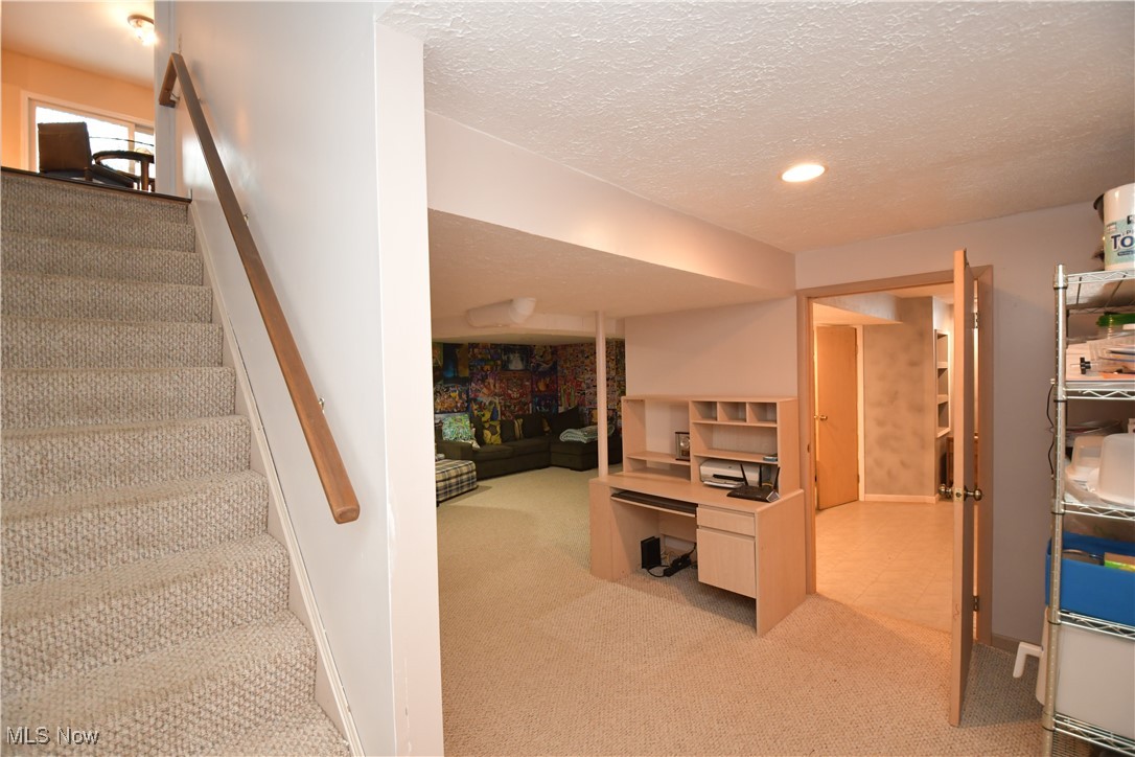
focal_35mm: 15
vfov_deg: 77.3
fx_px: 473
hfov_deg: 100.4
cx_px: 568
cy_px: 378
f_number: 4
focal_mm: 10
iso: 1400
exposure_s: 1/30
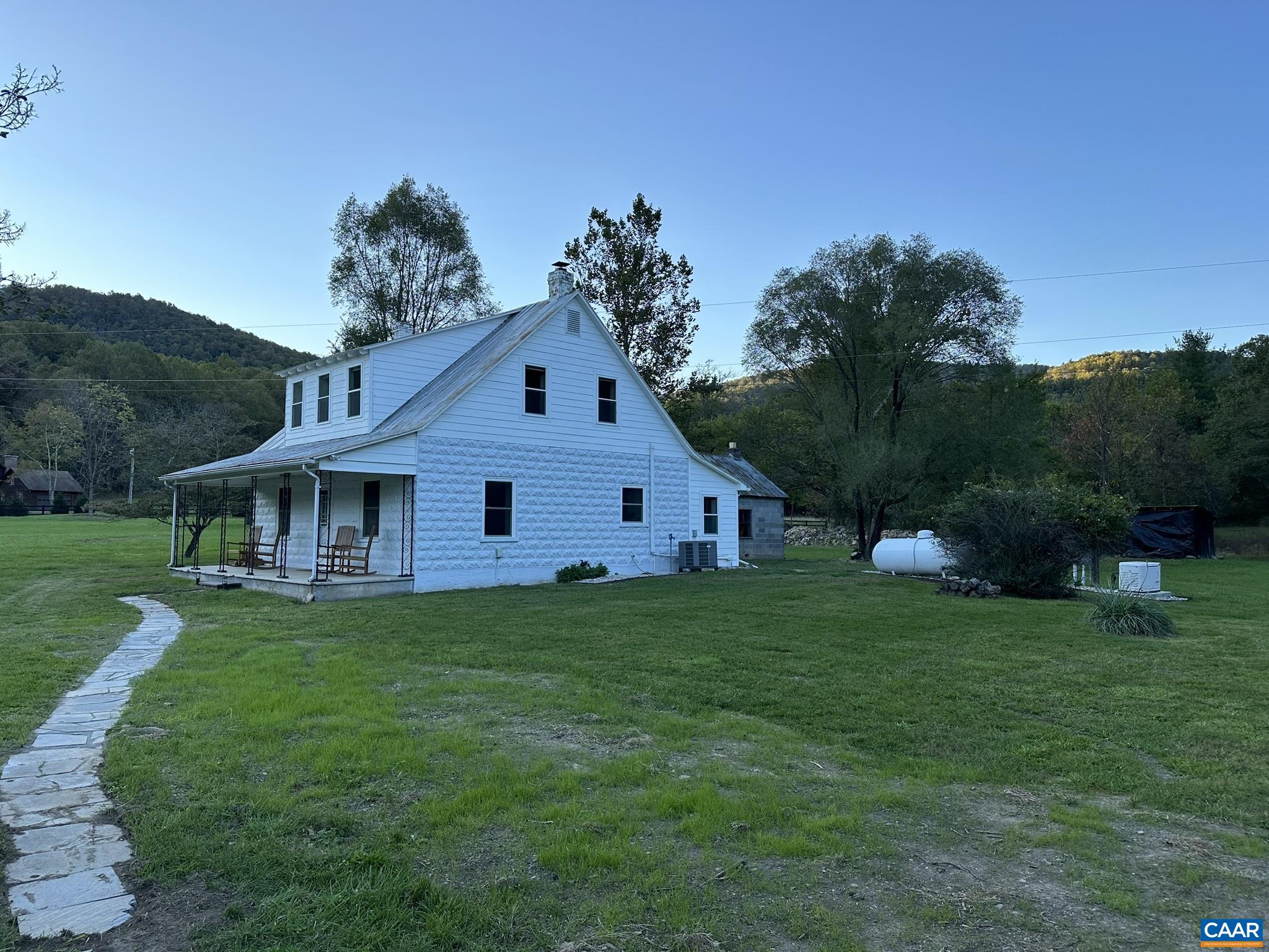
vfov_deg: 56.8
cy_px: 476
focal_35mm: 24
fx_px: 880
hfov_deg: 71.6
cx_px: 634
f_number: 1.78
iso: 80
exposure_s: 1/1019
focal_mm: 6.86
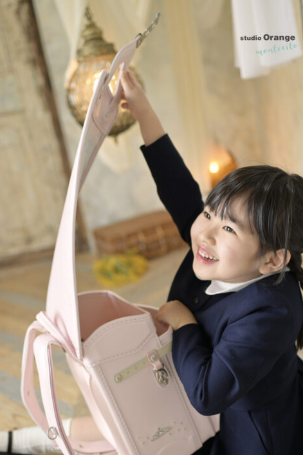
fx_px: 493
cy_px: 248
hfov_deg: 34.2
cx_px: 156
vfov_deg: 49.5
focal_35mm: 39
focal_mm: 35
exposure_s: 1/400
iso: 500
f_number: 2.2
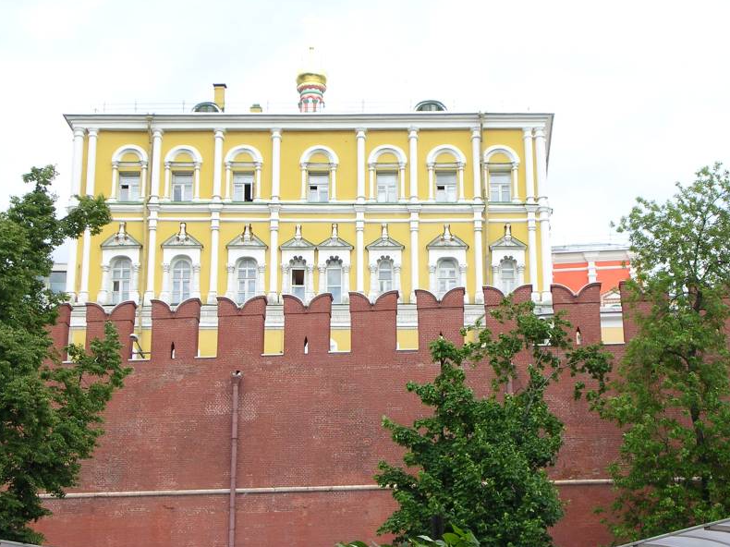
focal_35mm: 77
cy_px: 272
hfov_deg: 25.3
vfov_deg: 19.1
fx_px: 1623
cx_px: 363
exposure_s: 1/222
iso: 100
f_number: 3.9
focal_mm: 11.6
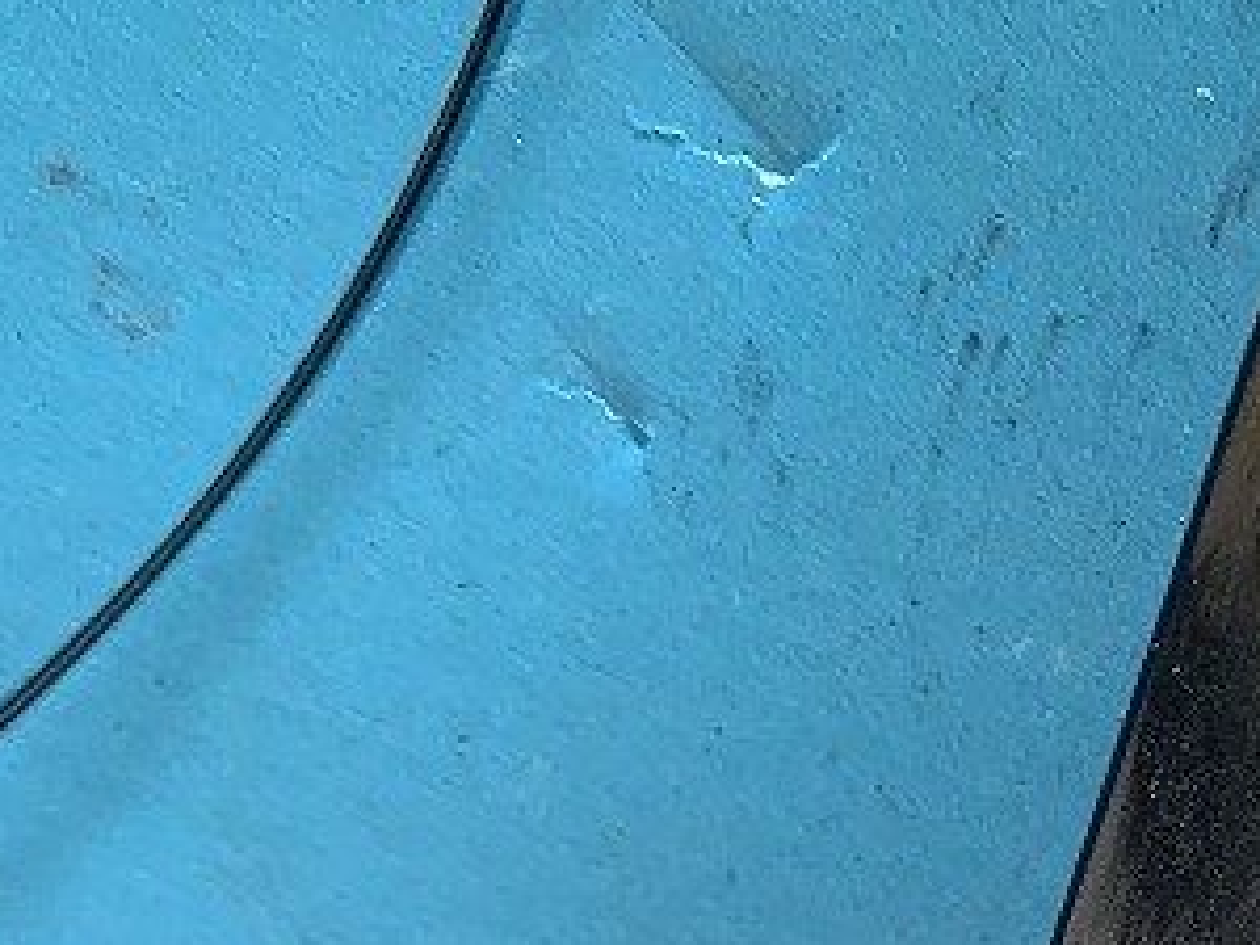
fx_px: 2548
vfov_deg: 19.8
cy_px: 1111
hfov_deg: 25.7
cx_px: 1384
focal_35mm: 70
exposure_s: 1/60
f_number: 1.8
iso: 200
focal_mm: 4.25
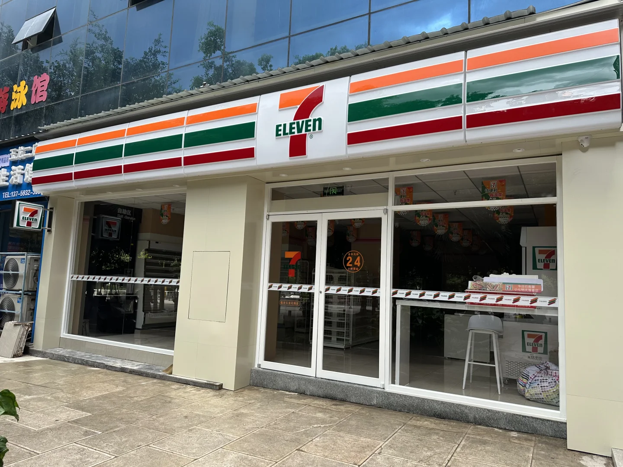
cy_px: 234
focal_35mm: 24
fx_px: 432
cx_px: 312
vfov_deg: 56.8
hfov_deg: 71.6
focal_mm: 6.86
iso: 80
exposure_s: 1/541
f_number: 1.78
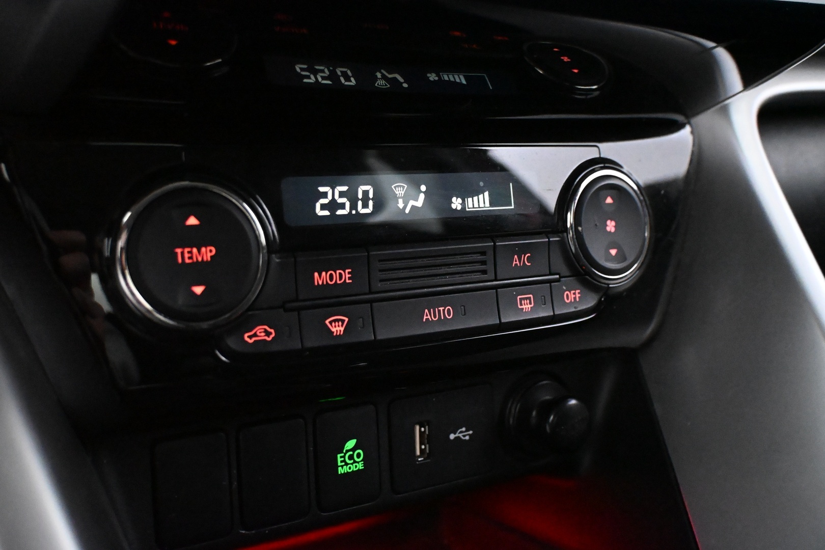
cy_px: 275
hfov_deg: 51.3
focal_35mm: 38
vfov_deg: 35.5
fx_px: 859
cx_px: 412
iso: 12800
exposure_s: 1/60
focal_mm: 25
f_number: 4.2
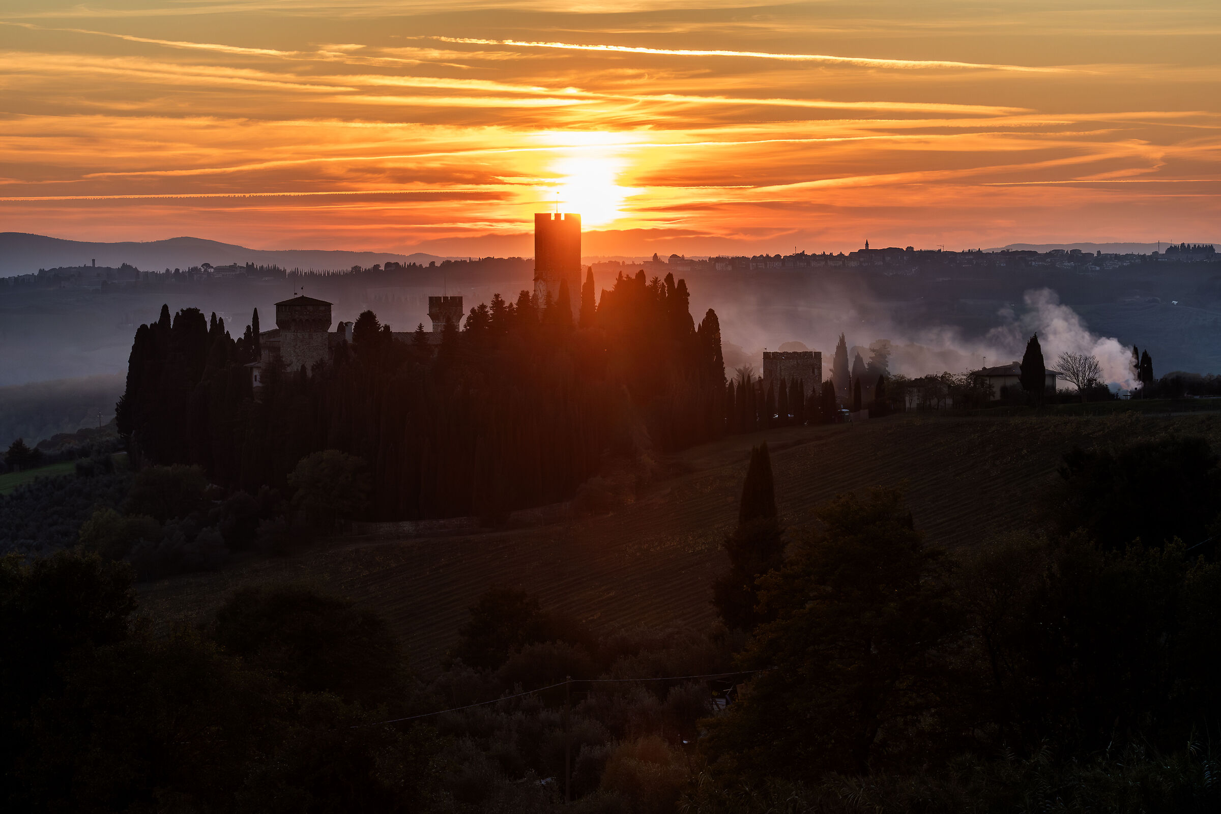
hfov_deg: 16.1
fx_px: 4324
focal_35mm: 128
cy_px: 407
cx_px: 610
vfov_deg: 10.8
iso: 500
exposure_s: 1/500
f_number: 11
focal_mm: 85
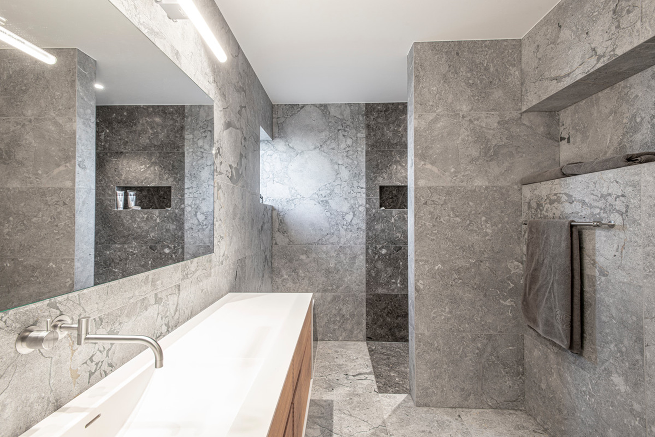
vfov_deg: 70.5
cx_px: 328
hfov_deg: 93.3
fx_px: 309
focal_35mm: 17
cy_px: 218
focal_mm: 17
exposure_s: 1/1.25
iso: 250
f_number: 11
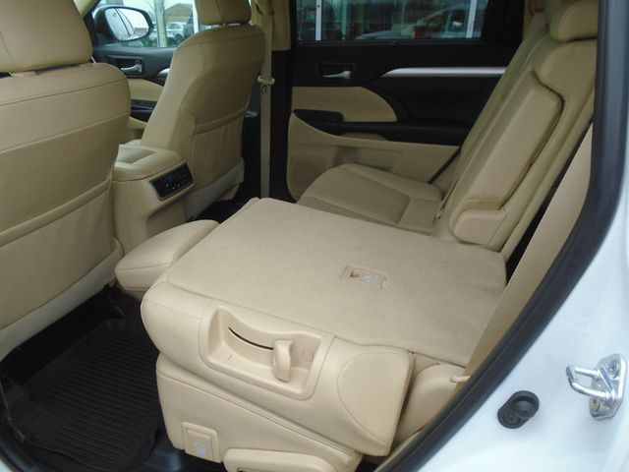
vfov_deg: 53.1
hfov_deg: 67.3
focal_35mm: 26
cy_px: 236
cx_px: 314
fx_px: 472
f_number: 3.2
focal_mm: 4.6
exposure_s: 1/125
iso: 100
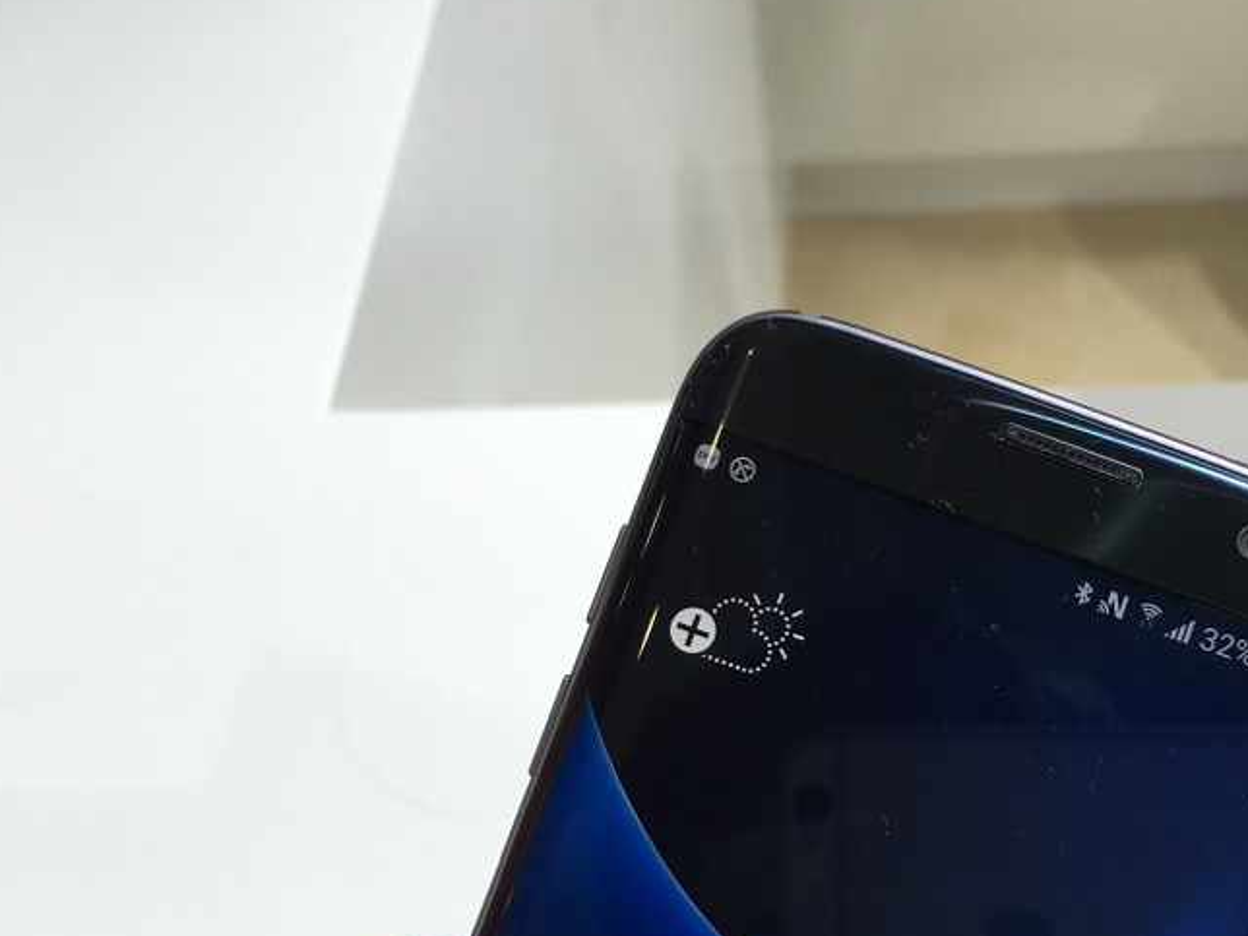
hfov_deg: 41.4
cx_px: 862
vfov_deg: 31.8
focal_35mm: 45
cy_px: 669
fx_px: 1622
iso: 25
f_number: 2.2
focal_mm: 4.15
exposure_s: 1/151
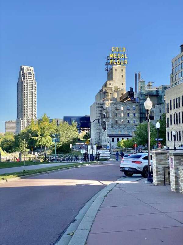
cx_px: 92
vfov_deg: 36.8
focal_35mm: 52
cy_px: 122
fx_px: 367
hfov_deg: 28.0
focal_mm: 6
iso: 20
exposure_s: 1/959
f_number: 2
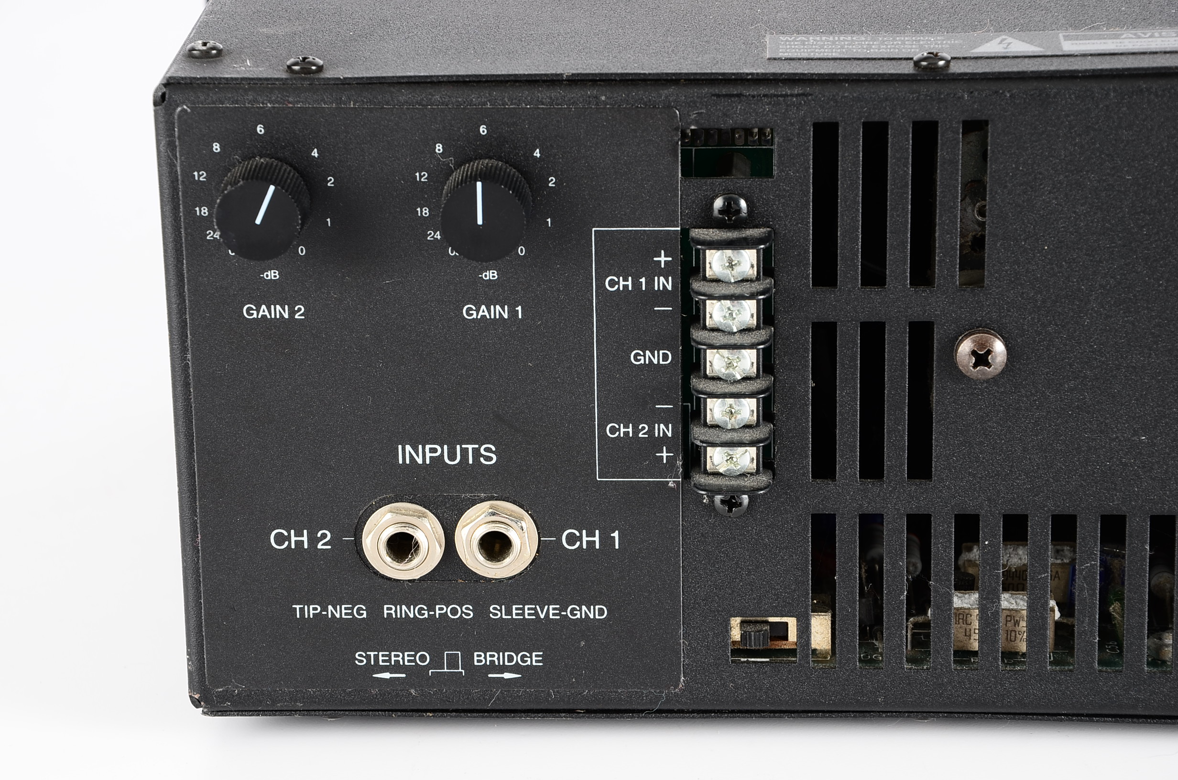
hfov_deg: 16.1
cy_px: 390
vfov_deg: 10.7
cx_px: 589
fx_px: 4163
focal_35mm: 128
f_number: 9
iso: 100
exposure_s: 1/160
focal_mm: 85
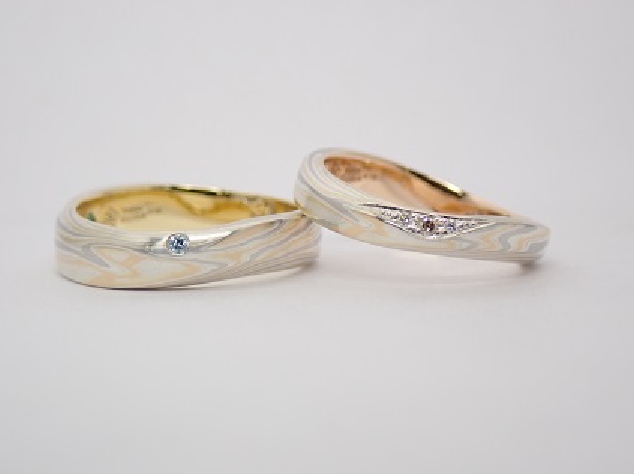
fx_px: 1500
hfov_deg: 23.9
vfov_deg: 17.9
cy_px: 226
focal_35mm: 82
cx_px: 300
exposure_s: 1/125
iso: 200
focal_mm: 13.65
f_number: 4.1
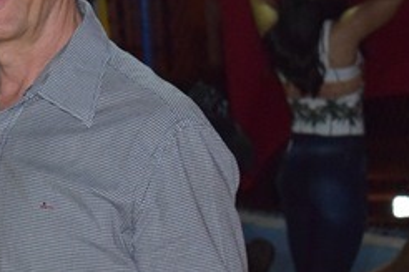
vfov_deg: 6.4
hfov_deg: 9.5
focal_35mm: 214
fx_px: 2434
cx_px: -62
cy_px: 153
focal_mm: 55
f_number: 5.6
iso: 3200
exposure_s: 1/60
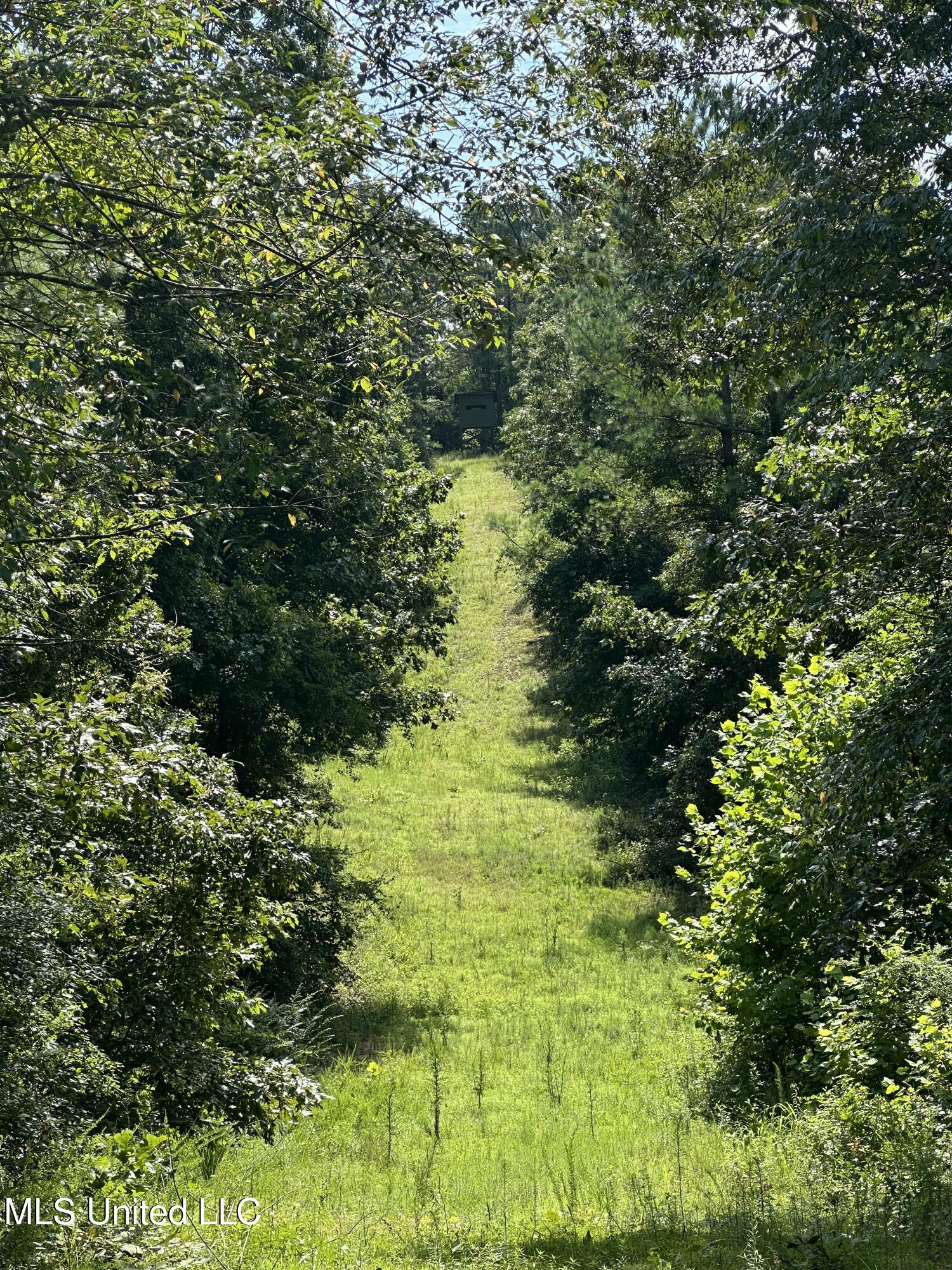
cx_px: 476
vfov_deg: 25.3
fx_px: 2824
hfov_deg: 19.1
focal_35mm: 77
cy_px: 635
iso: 32
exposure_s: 1/335
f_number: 2.8
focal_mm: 9
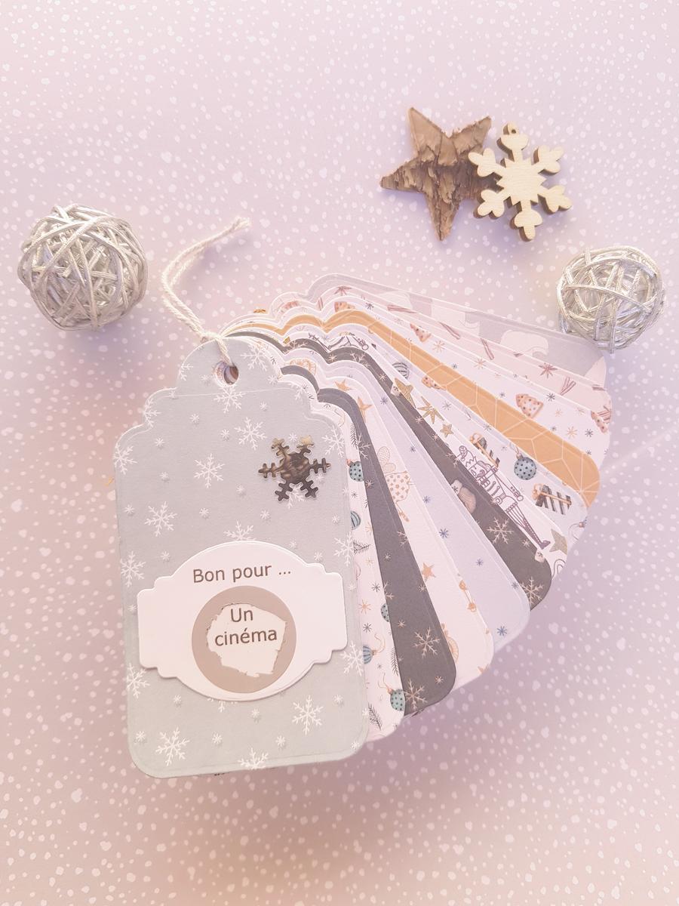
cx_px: 340
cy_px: 453
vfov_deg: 67.3
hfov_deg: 53.1
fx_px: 680
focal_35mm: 26
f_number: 1.7
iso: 40
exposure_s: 1/386
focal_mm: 4.2
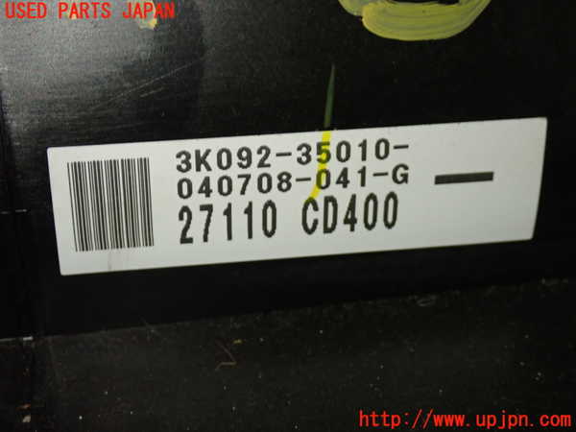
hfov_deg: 31.2
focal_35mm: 62
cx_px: 288
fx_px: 1032
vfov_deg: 23.7
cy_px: 216
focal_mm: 11.09
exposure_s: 1/60
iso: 400
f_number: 3.6
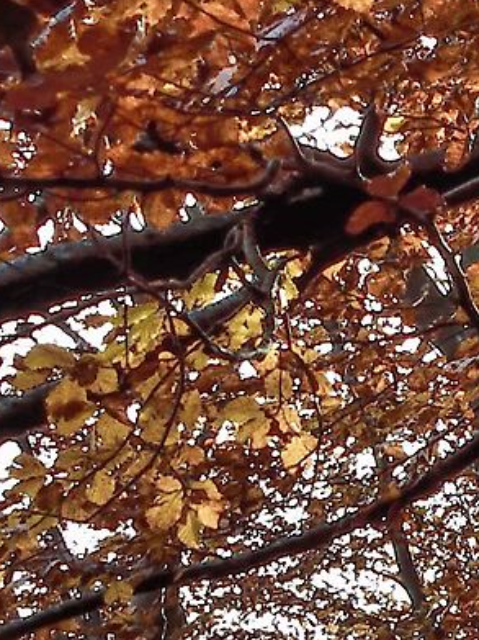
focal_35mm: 195
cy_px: 902
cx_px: 1860
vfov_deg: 9.9
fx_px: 3600
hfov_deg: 6.3
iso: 100
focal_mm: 22
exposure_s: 1/40
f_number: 11
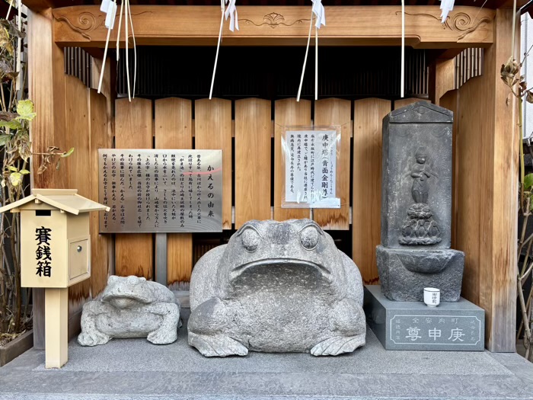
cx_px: 266
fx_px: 400
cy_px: 200
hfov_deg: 67.3
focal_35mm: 26
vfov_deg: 53.1
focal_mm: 5.96
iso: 50
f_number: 1.6
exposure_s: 1/121
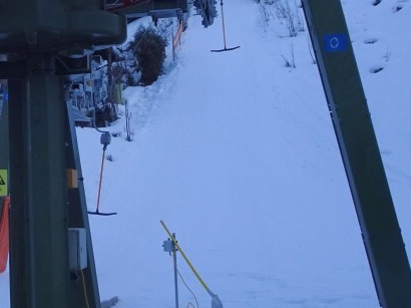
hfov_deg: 30.7
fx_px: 712
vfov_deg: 24.3
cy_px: 113
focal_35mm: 60
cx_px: 36
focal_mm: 4.1
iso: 80
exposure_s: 1/320
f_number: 3.5
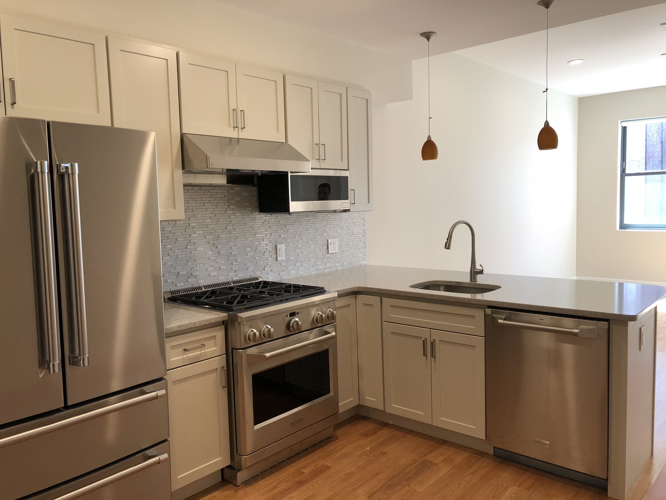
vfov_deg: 49.7
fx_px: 539
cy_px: 250
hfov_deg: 63.4
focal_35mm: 28
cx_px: 333
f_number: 1.8
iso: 25
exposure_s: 1/40
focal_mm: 4
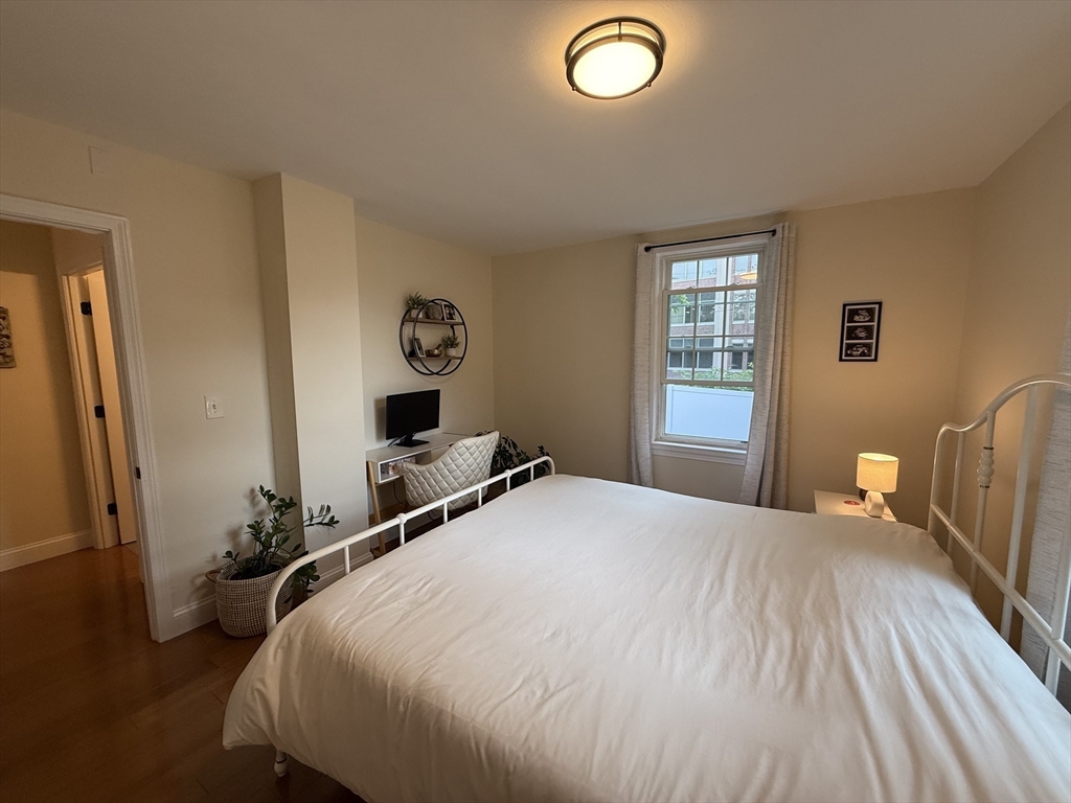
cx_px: 536
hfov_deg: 102.1
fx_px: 433
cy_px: 402
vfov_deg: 85.7
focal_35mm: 14
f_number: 2.2
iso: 160
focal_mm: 2.22
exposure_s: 1/120
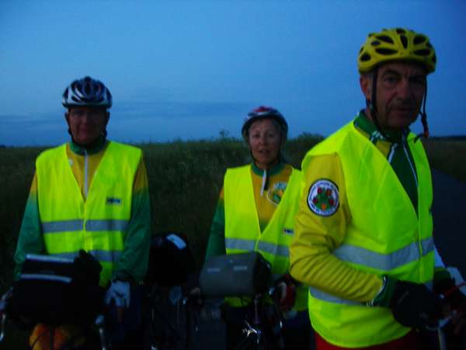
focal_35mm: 35
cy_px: 175
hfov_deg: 52.6
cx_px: 233
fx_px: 471
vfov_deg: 40.7
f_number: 2.6
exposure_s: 1/8
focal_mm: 5.8
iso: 200
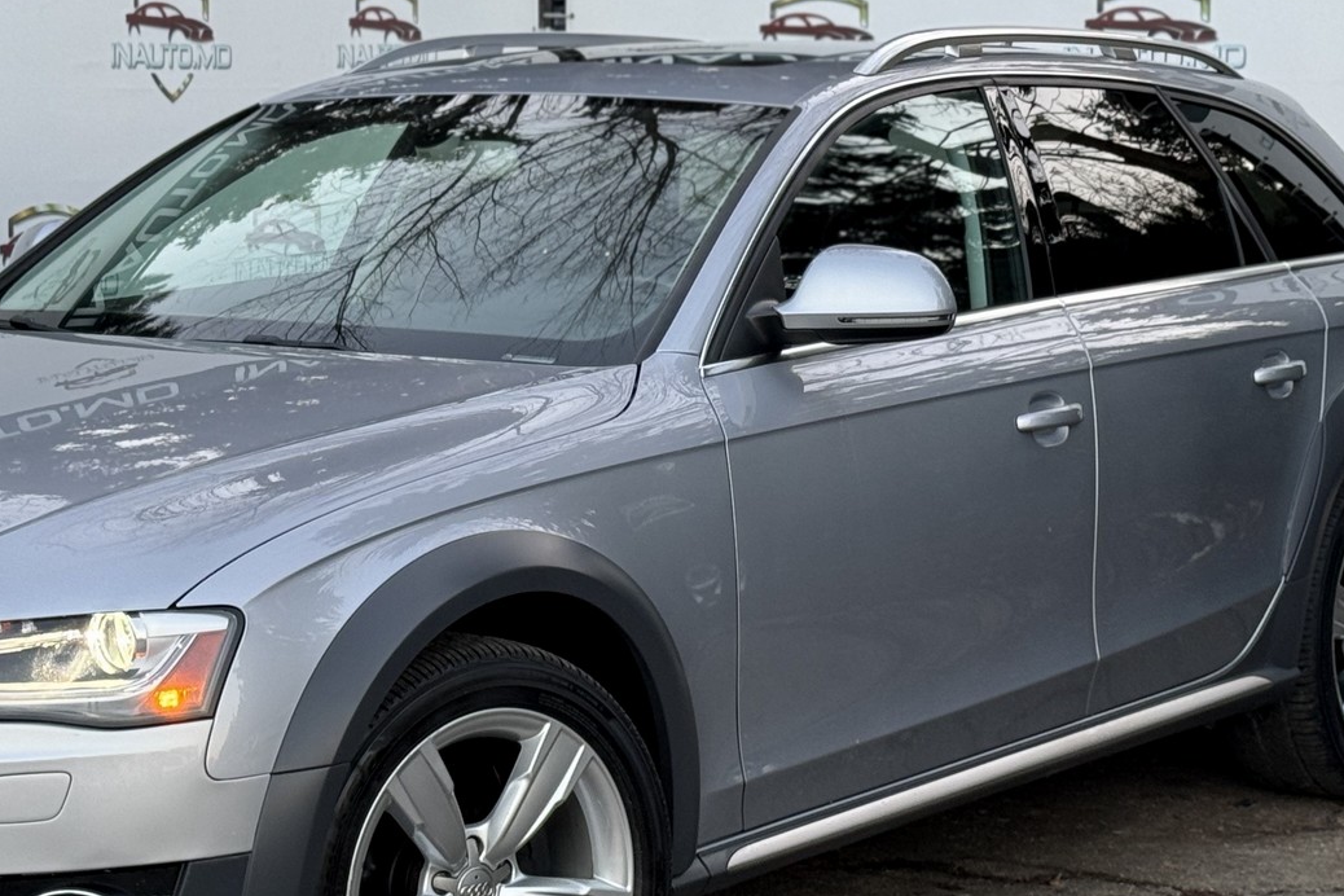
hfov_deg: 20.9
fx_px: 3621
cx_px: 414
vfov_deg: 14.1
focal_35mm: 97
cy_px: 303
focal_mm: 6.86
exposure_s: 1/82
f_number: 1.78
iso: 80
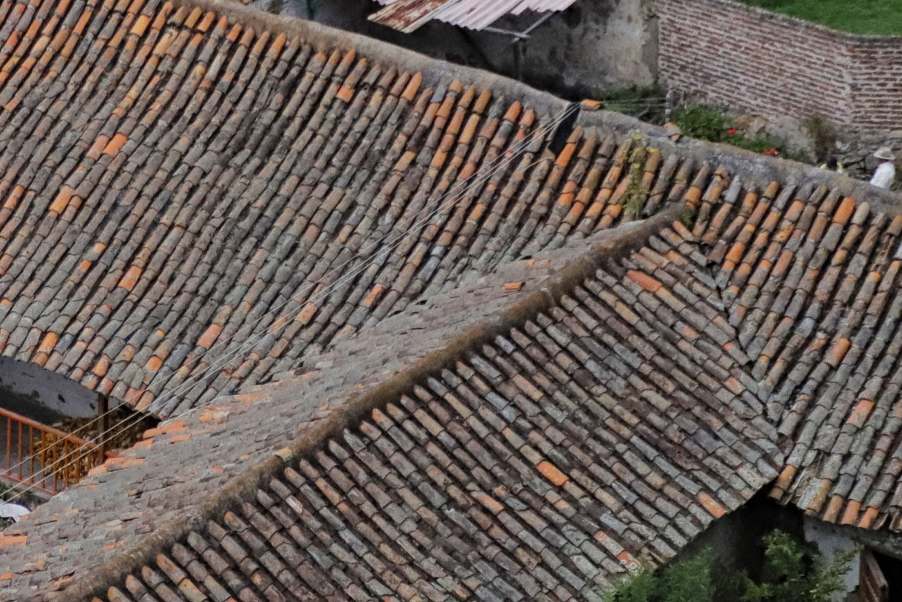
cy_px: 423
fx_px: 15415
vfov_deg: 2.2
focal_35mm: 615
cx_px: 65
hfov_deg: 3.3
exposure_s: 1/180
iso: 2200
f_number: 5.6
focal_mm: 200
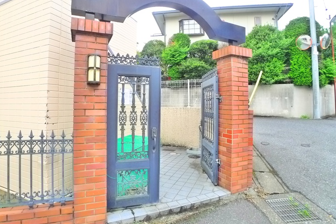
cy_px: 97
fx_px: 243
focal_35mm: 26
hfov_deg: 69.4
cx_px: 164
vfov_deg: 49.4
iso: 400
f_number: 2.8
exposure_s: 1/250
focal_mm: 5.1
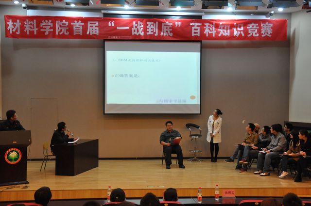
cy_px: 103
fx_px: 453
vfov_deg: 25.7
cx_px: 156
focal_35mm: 52
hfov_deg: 37.9
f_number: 4.5
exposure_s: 1/30
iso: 1600
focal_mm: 35
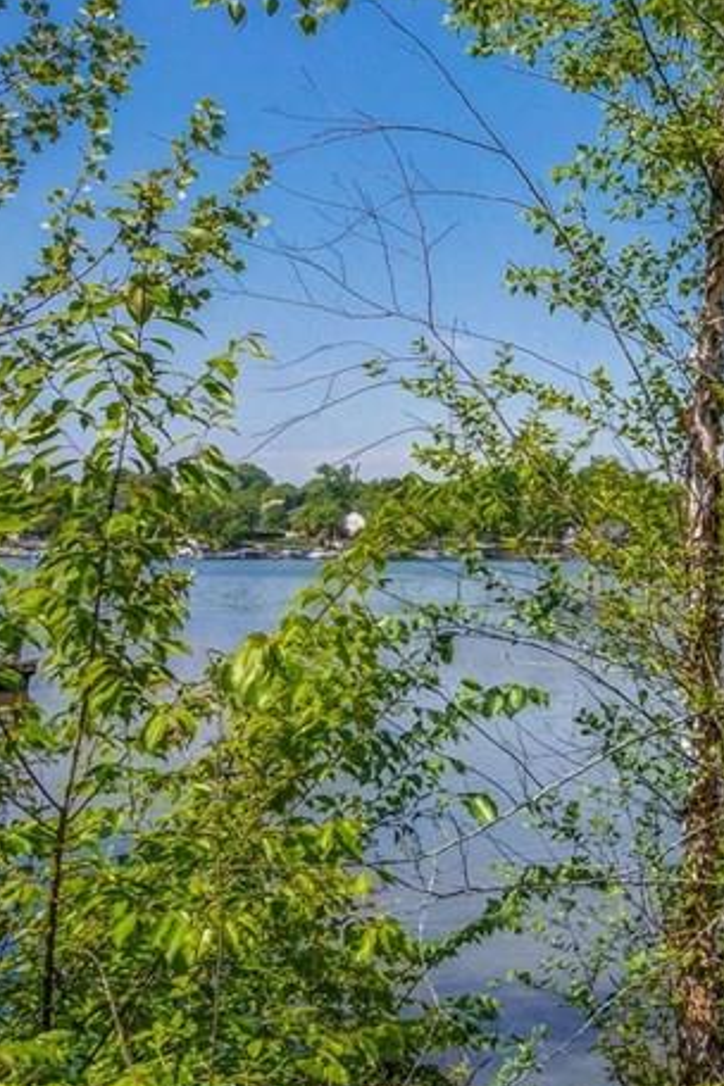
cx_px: 972
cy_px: 512
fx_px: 1267
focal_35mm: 42
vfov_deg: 46.4
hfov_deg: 26.4
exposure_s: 1/320
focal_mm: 9
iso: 400
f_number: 11
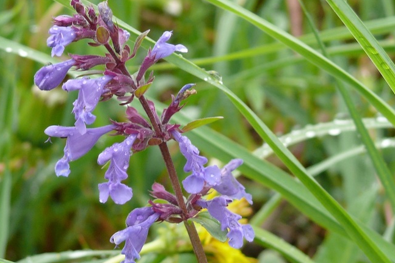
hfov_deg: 17.4
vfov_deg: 11.7
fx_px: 1283
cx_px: 118
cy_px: 128
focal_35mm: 117
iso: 100
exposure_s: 1/100
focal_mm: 11
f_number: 3.6
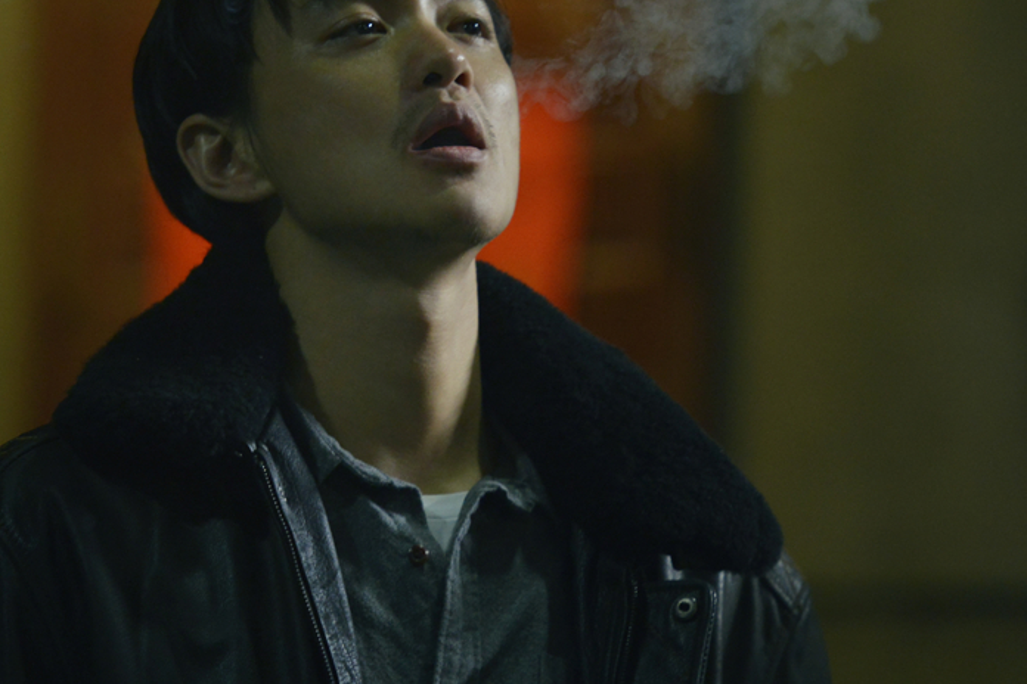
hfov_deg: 5.6
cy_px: 394
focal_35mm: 366
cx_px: 587
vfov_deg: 3.8
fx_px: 10440
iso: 1600
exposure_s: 1/100
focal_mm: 170
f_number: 2.8
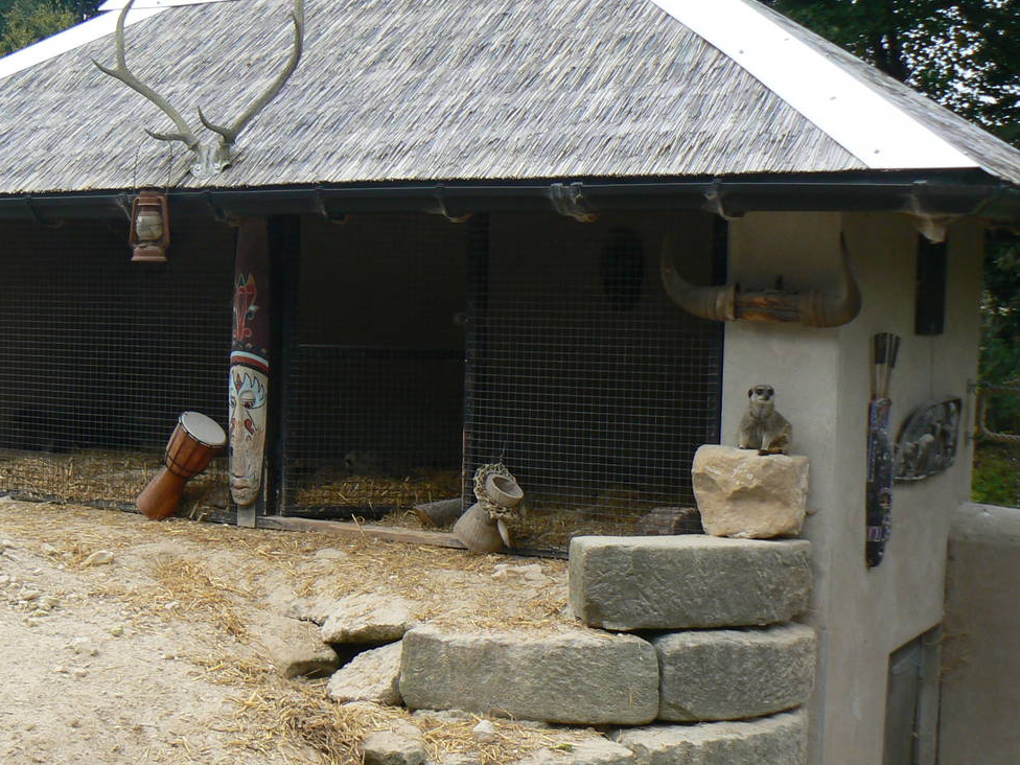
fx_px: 1739
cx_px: 190
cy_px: 433
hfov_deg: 31.8
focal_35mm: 59
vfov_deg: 24.8
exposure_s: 1/125
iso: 80
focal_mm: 6
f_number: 5.6
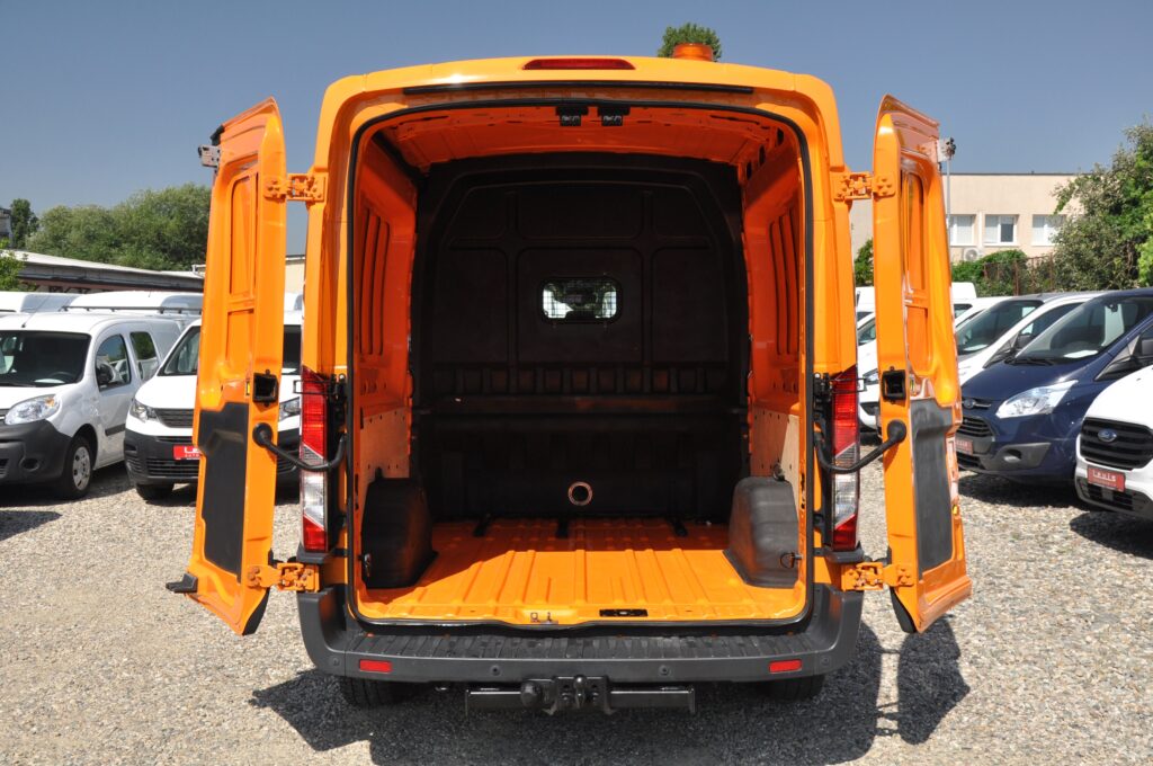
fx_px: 1152
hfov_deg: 53.2
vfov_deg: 36.8
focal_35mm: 36
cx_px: 576
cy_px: 383
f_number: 10
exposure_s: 1/400
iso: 500
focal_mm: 24
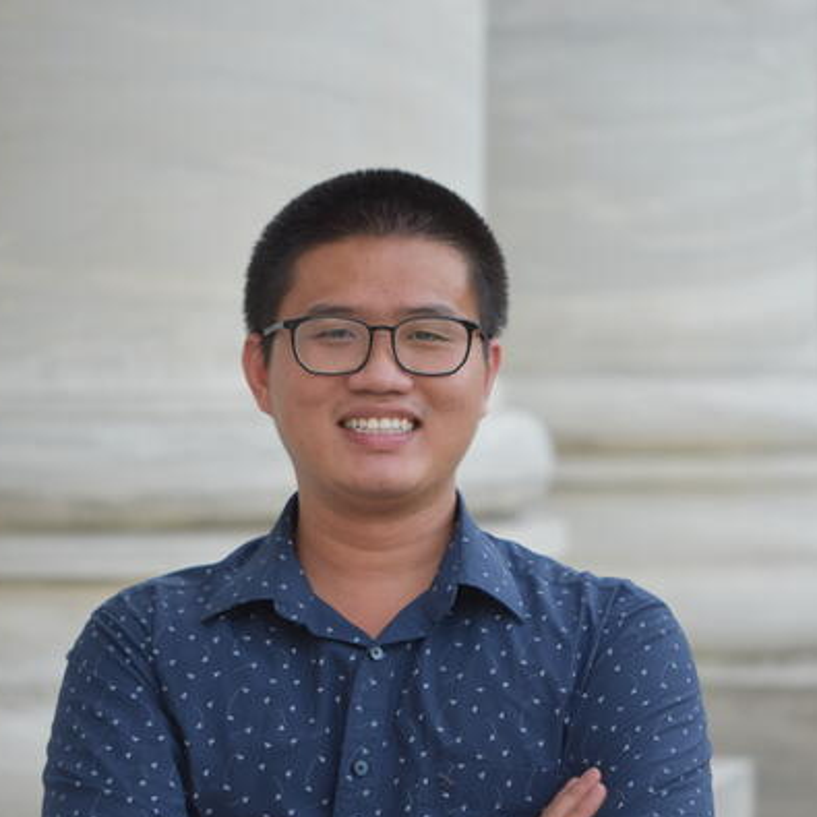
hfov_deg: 8.9
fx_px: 5254
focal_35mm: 197
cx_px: 380
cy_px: 492
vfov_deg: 8.9
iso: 400
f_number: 4
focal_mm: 85
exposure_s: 1/250
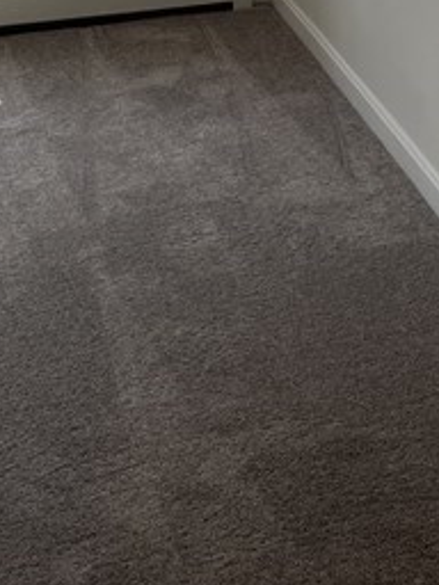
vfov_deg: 21.6
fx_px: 1319
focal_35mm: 78
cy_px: -249
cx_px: 549
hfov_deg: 17.8
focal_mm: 5.7
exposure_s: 1/539
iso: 50
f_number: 1.5
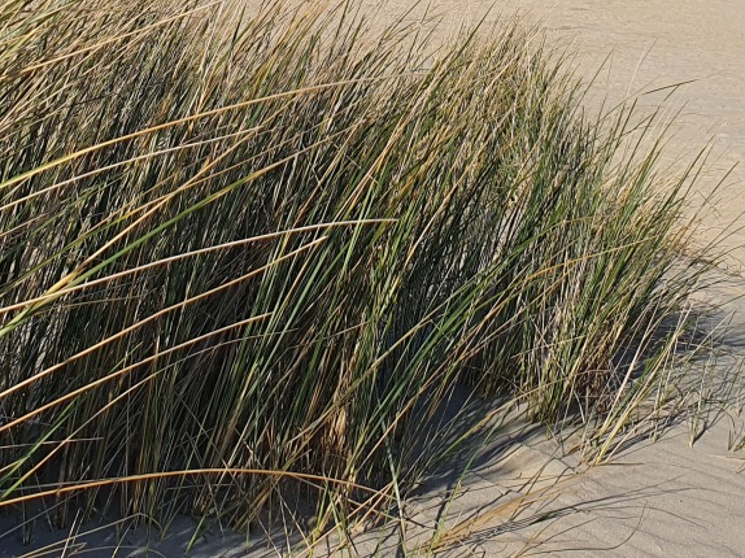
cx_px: 443
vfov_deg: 19.8
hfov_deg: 28.5
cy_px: -171
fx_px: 1463
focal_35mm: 68
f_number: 2.4
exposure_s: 1/2656
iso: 50
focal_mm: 4.32
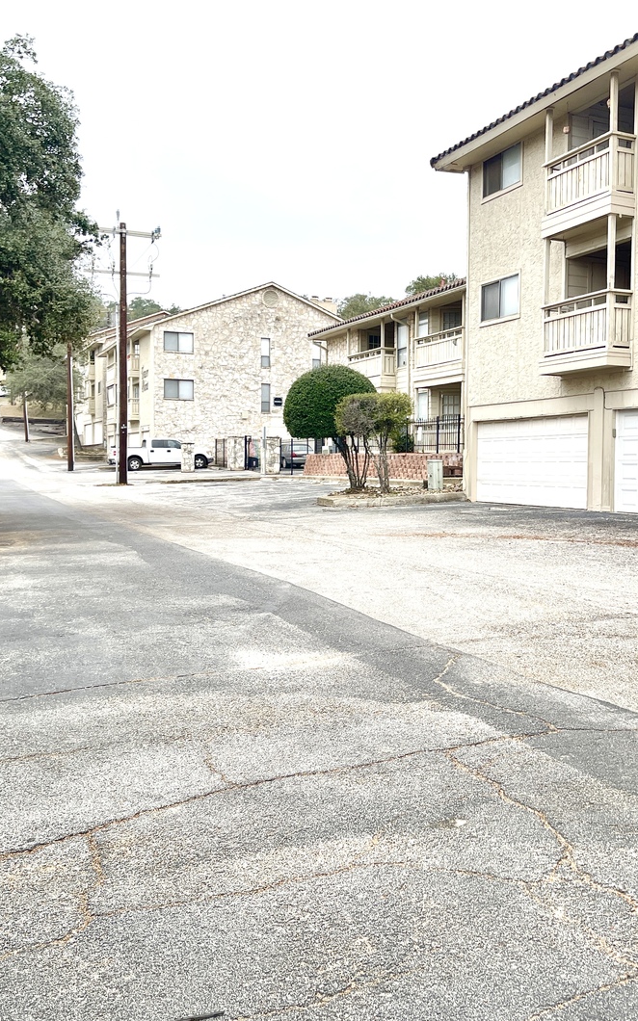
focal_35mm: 36
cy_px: 519
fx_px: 1002
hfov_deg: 34.7
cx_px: 463
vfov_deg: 54.0
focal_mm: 5.1
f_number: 1.6
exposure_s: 1/745
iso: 32
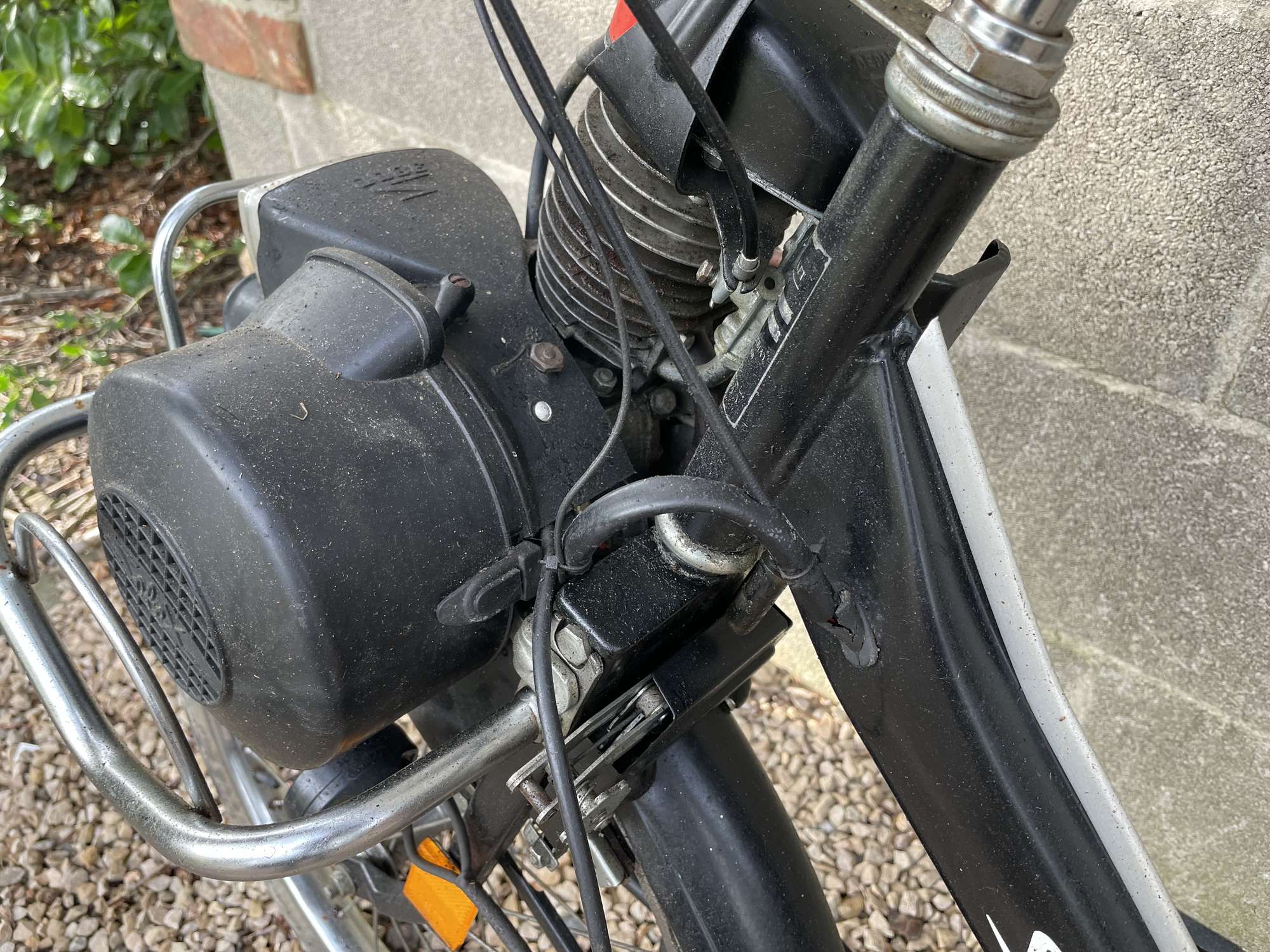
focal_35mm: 26
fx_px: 954
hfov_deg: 67.3
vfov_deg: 53.1
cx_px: 635
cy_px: 476
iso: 80
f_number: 1.6
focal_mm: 4.2
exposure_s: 1/121
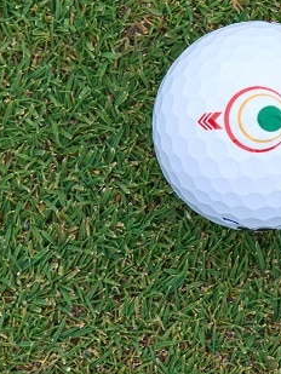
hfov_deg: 3.9
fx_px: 4132
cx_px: 403
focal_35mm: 382
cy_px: 125
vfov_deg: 5.2
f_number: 10
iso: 250
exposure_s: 1/200
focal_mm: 100
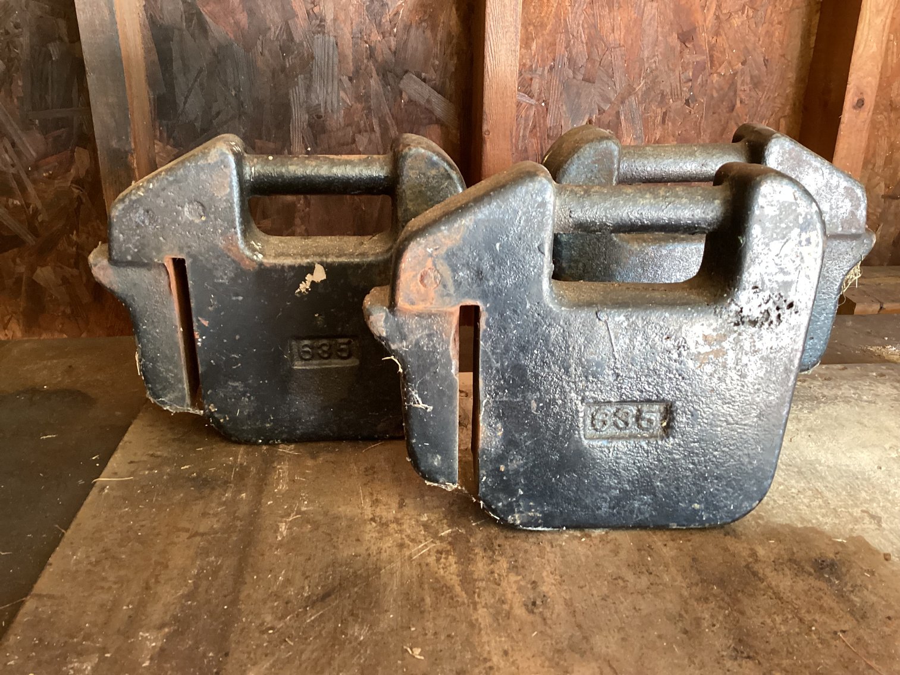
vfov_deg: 45.4
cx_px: 450
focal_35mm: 31
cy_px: 338
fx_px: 806
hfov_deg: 58.3
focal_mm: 3.3
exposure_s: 1/33
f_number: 2.4
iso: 250
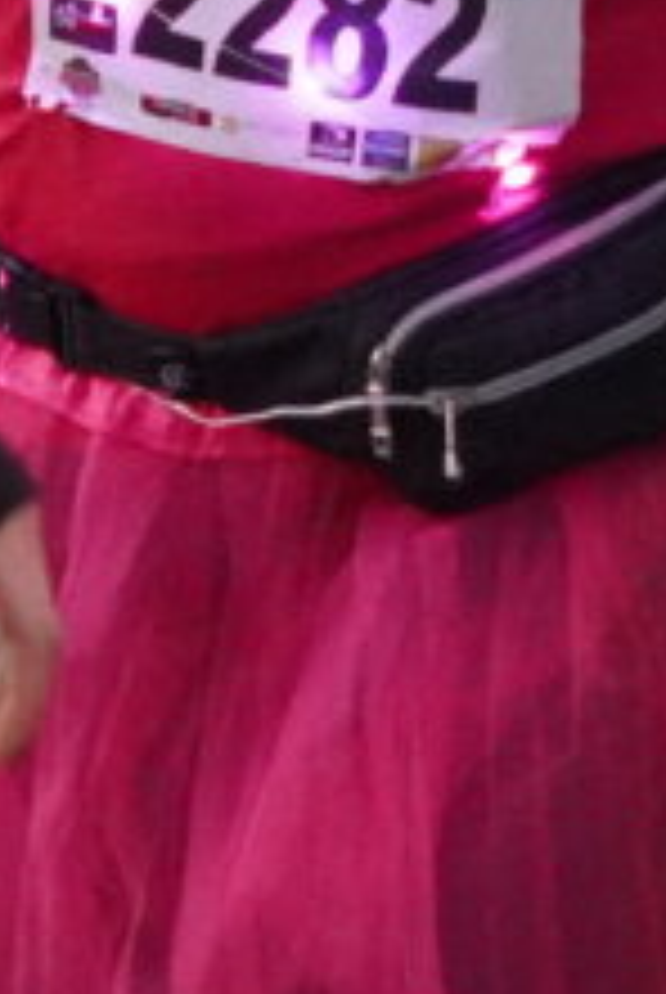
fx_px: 13191
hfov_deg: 2.9
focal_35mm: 477
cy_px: -169
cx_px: 333
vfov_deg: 4.3
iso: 6400
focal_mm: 55
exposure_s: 1/160
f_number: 4.5
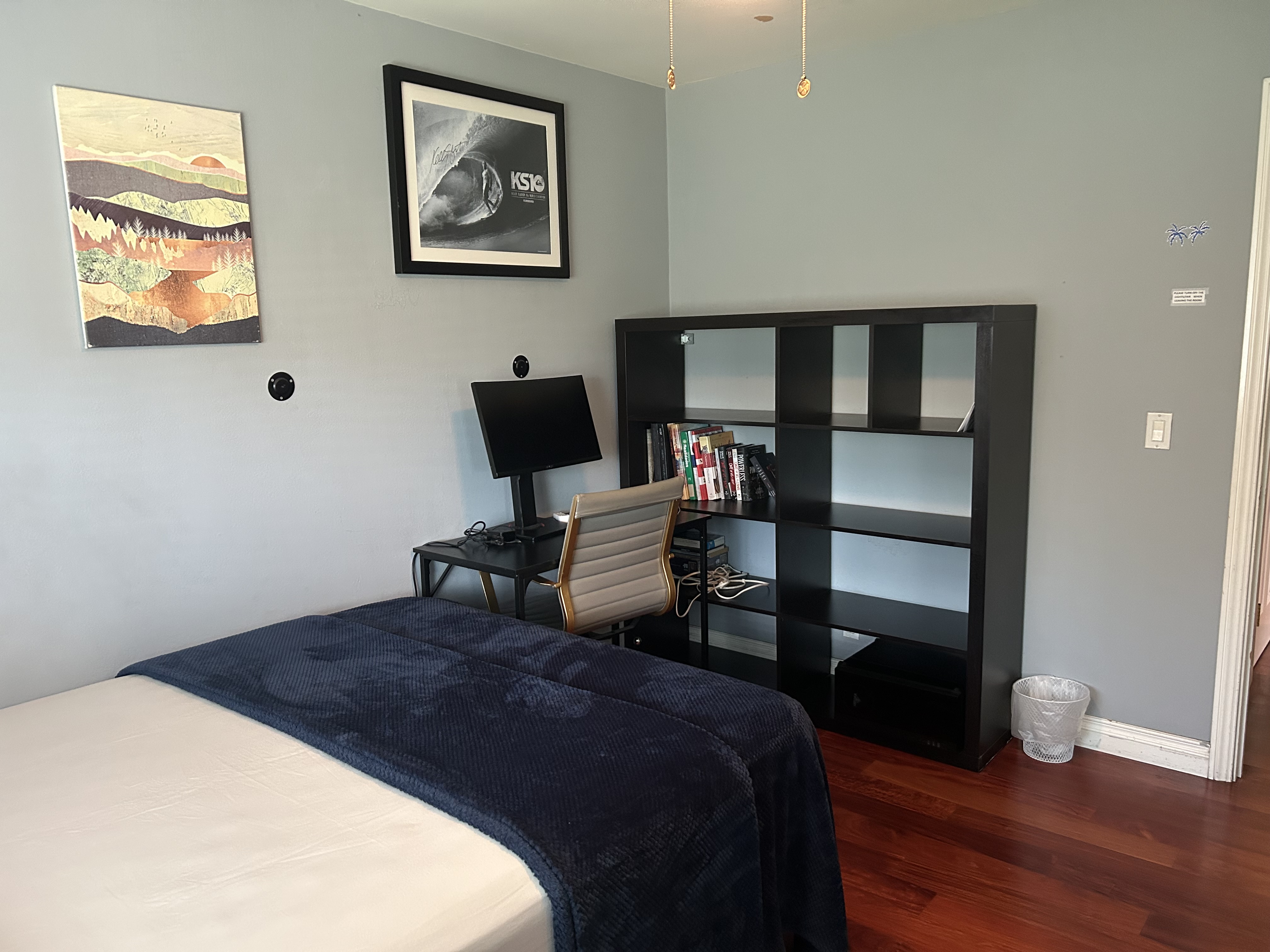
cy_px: 476
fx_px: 954
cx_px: 635
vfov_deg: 53.1
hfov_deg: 67.3
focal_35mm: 26
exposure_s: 1/40
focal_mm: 5.7
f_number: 1.5
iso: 500
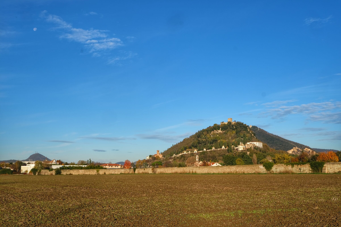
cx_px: 170
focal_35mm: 37
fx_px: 350
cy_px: 114
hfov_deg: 51.9
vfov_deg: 35.9
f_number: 13
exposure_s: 1/80
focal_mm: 24.9
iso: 80
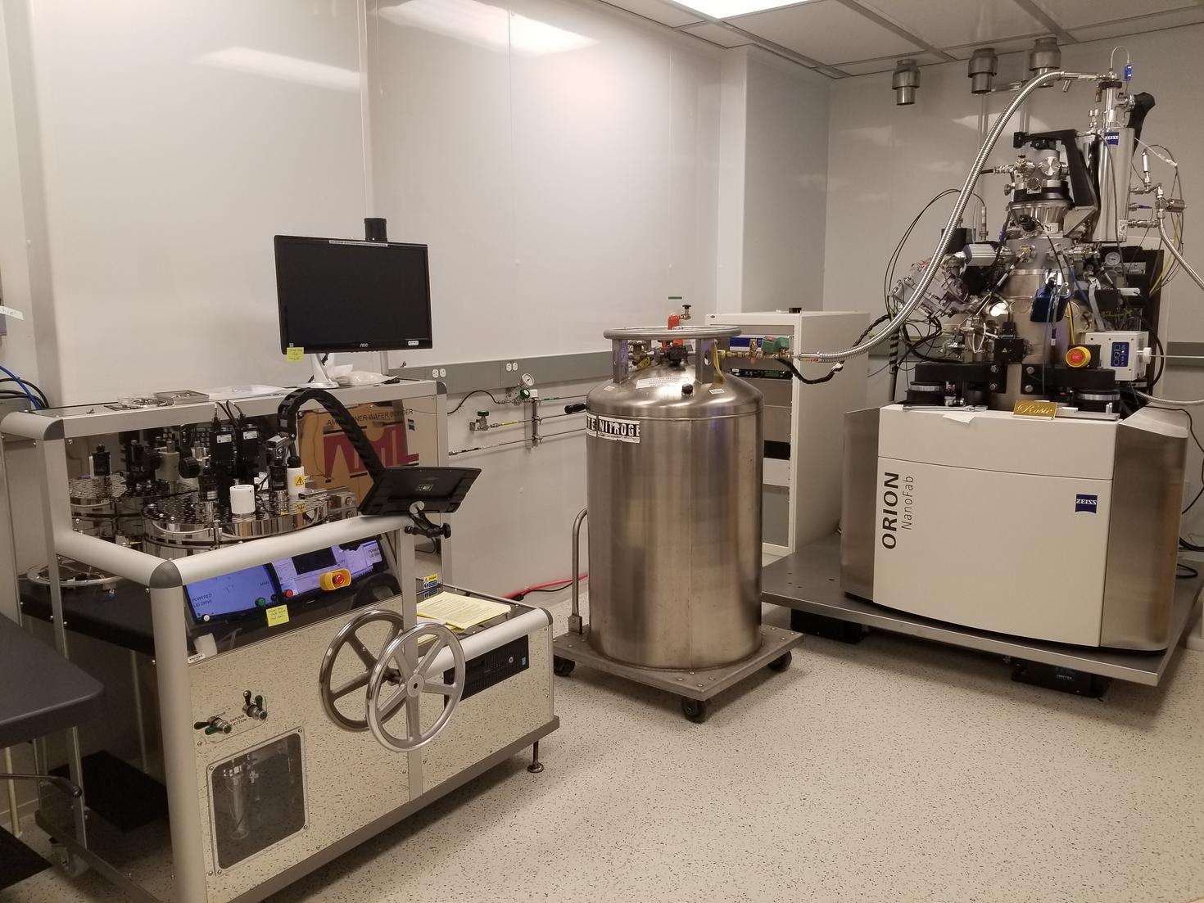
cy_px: 452
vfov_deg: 53.1
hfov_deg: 67.3
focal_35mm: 26
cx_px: 602
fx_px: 904
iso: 100
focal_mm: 4.25
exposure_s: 1/120
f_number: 1.7
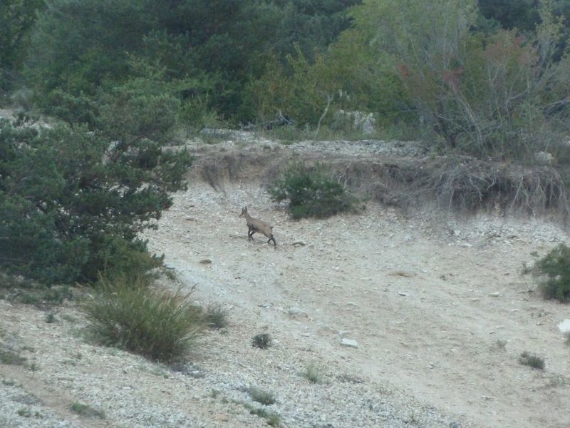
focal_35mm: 394
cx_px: 285
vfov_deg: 3.8
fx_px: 6488
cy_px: 214
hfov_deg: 5.0
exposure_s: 1/250
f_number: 4.9
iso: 640
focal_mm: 49.2
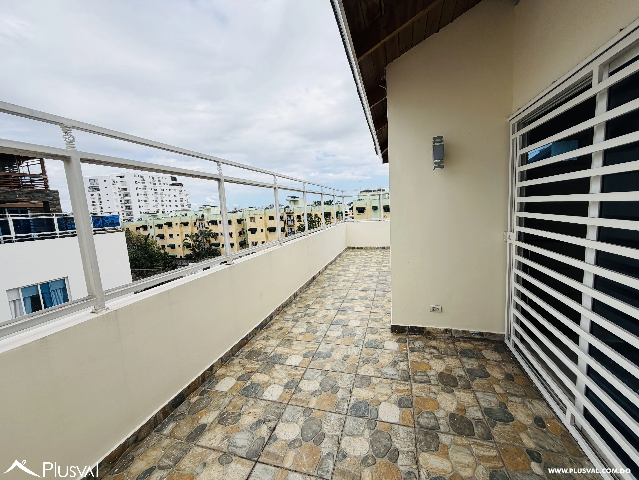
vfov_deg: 85.7
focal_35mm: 14
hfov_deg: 102.1
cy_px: 240
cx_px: 320
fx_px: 258
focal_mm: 2.22
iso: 25
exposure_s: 1/770
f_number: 2.2
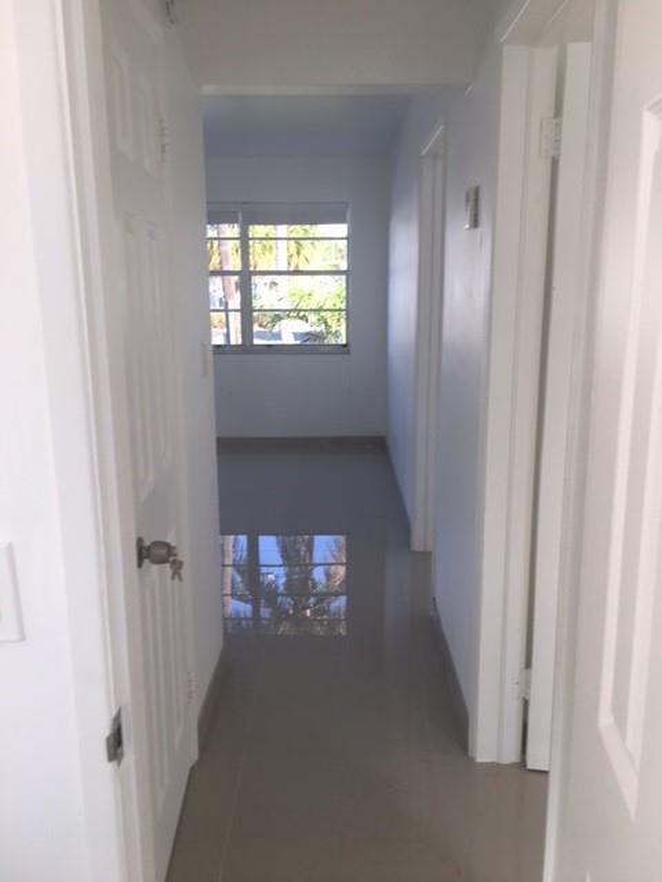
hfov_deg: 48.2
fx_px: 739
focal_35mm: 29
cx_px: 331
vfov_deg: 61.7
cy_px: 441
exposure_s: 1/120
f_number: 2.2
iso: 25
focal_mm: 4.15
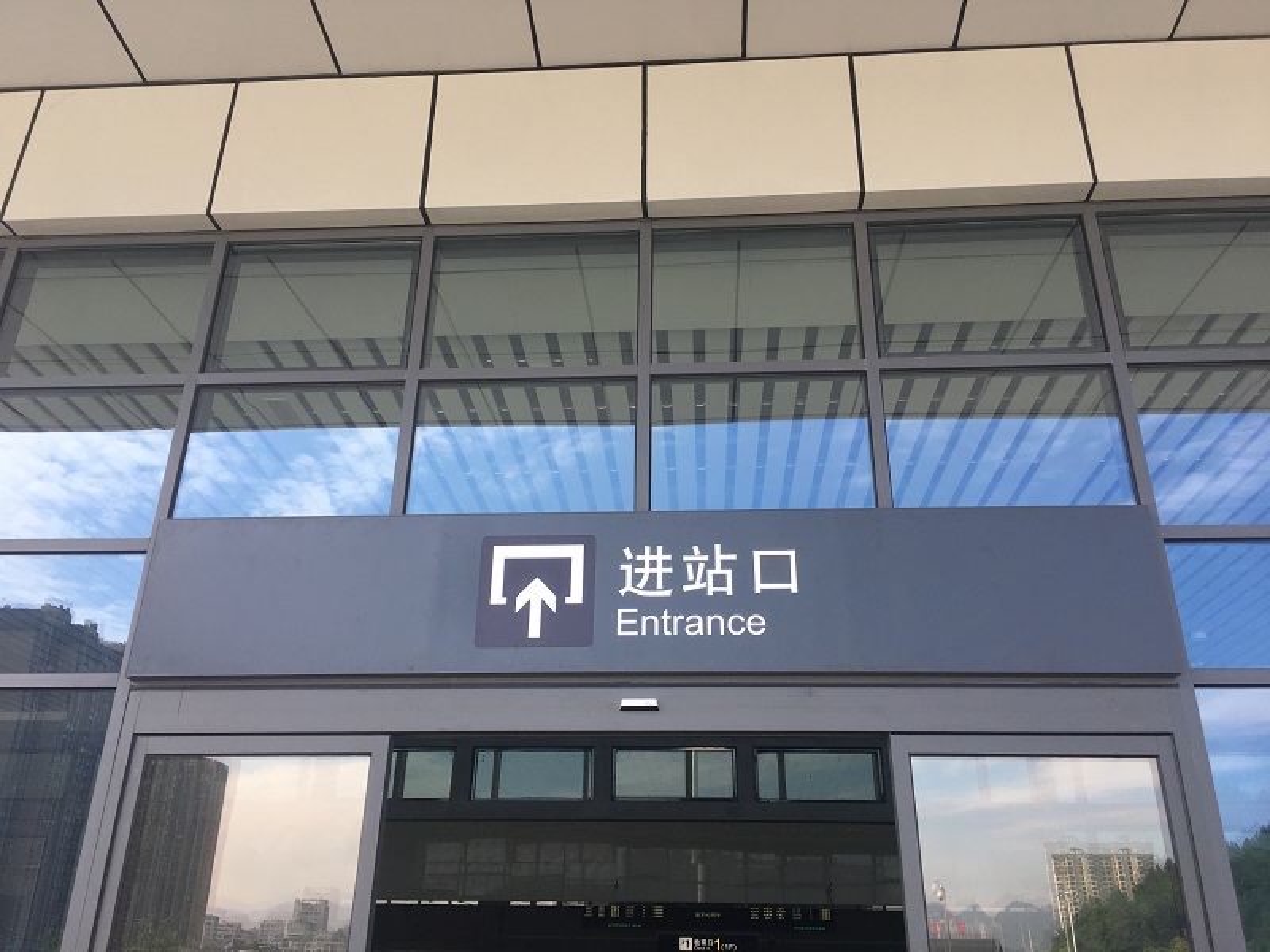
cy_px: 476
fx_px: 1064
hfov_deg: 61.7
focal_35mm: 29
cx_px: 635
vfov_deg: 48.2
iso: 25
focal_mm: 4.15
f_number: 2.2
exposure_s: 1/296
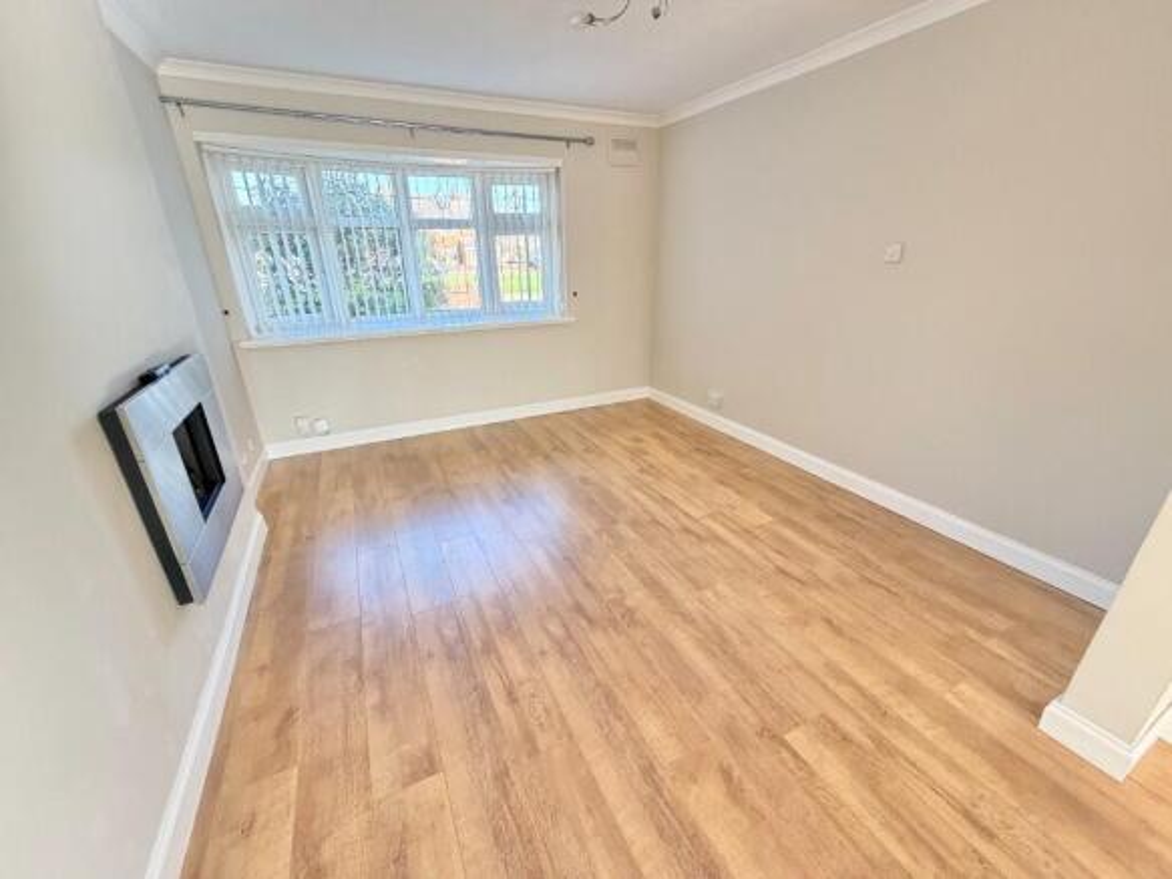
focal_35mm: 14
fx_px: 474
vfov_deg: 85.7
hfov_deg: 102.1
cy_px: 440
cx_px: 586
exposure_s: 1/121
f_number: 2.2
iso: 320
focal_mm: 2.22
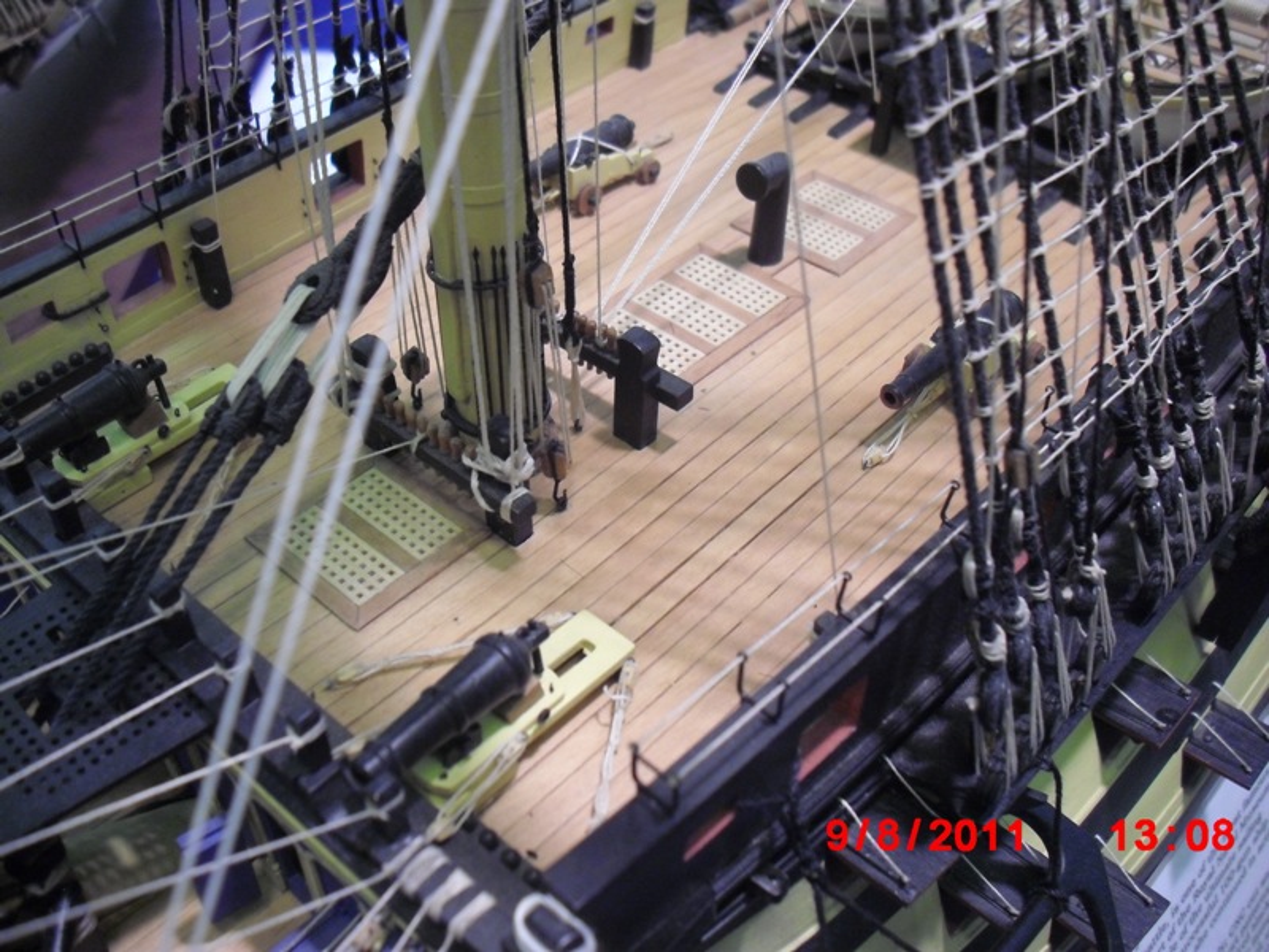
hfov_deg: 49.0
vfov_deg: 37.7
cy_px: 476
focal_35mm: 38
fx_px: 1393
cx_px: 634
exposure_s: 1/30
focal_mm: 6.2
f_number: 2.8
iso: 200
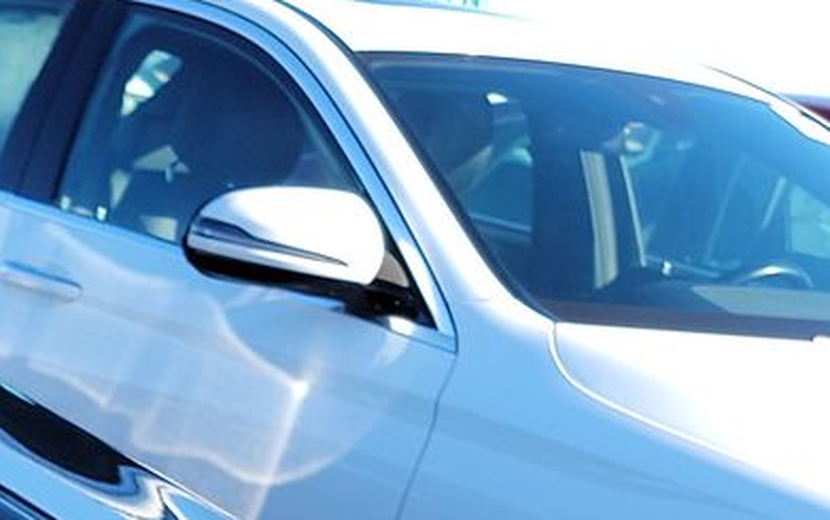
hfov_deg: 18.1
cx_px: -376
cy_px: 913
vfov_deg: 11.7
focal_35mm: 104
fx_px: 2354
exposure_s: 1/215
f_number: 1.8
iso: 50
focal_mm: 6.7
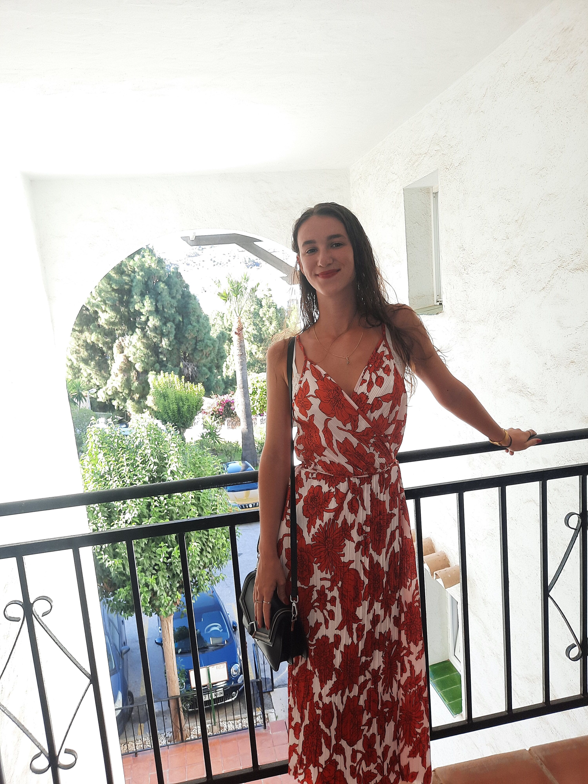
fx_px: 566
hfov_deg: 54.9
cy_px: 392
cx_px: 294
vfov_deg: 69.4
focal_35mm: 25
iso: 50
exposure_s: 1/100
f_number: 2
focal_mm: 4.6
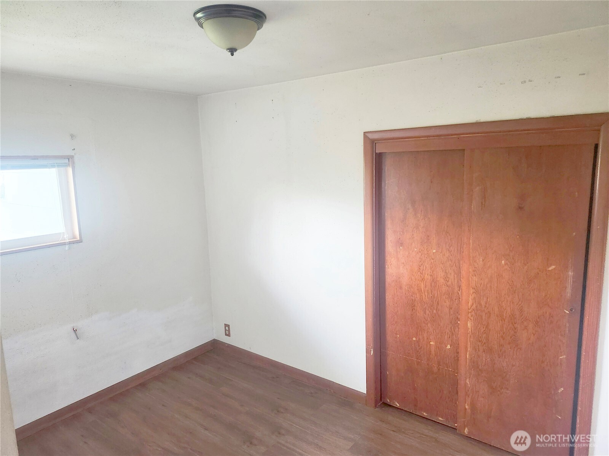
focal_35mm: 23
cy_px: 228
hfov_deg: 73.9
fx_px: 405
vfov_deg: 58.9
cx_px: 304
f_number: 1.8
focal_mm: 5.5
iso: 800
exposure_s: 1/60
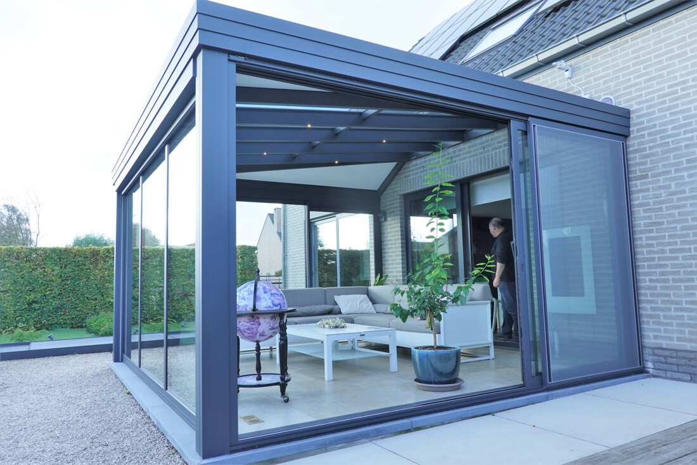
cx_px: 348
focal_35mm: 24
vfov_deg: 53.1
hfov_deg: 73.8
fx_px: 465
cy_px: 232
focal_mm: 9
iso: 125
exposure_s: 1/160
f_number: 4.5
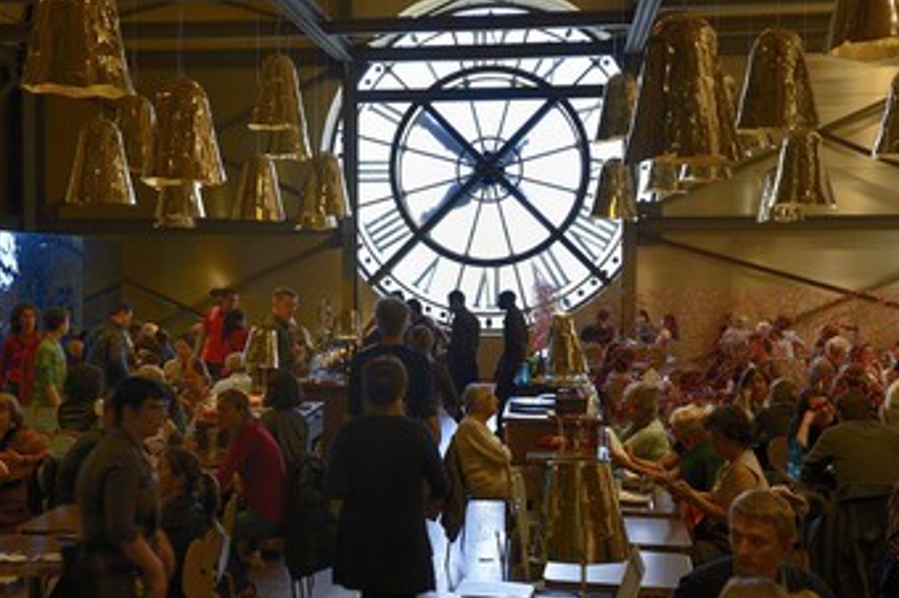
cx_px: 383
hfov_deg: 41.8
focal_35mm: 47
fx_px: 1173
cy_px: 320
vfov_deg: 28.6
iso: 800
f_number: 6.3
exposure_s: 1/40
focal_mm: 38
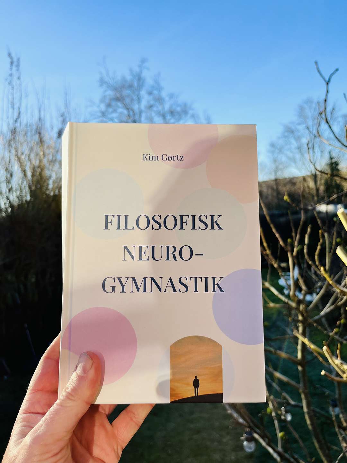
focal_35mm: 26
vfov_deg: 67.3
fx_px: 348
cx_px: 174
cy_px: 232
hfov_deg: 53.1
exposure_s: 1/1580
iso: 50
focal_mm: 5.1
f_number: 1.6
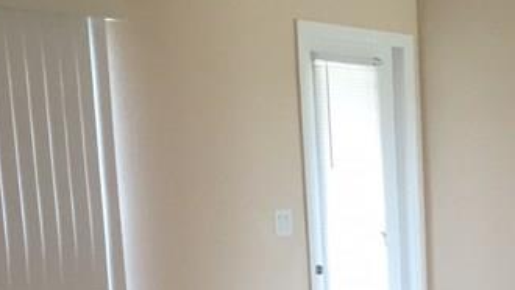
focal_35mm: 98
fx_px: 1339
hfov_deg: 19.5
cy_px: 396
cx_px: 727
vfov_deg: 12.0
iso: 80
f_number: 2.2
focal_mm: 4.15
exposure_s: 1/30
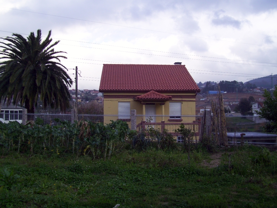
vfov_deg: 36.0
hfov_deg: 46.8
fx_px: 320
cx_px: 138
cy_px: 104
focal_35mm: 40
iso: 80
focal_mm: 7.1
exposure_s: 1/400
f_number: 3.4
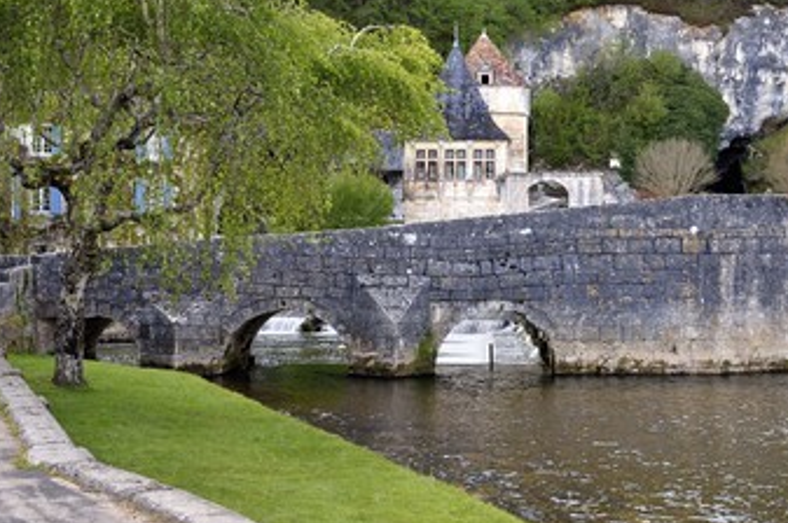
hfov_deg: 28.9
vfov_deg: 19.4
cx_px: 417
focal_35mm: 70
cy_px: 219
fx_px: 1531
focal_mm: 56
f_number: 9
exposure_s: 1/80
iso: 200
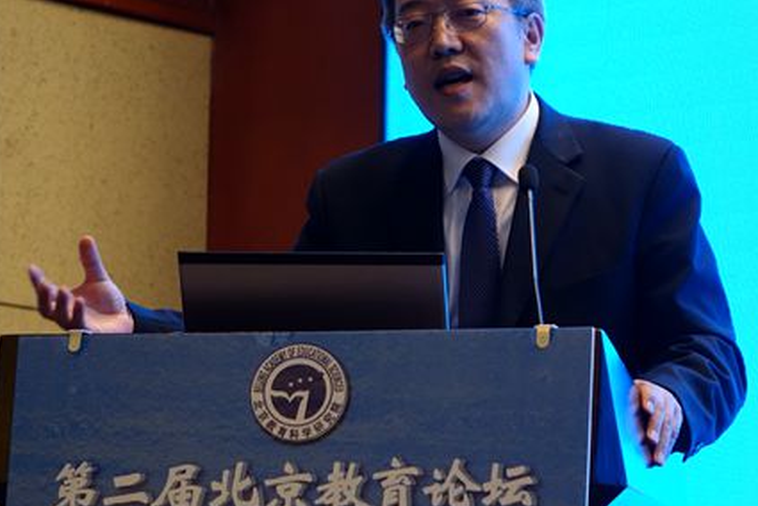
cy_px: 233
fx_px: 3771
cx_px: 383
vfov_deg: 7.7
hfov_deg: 11.5
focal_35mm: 179
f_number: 2.8
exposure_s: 1/160
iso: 800
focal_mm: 51.75
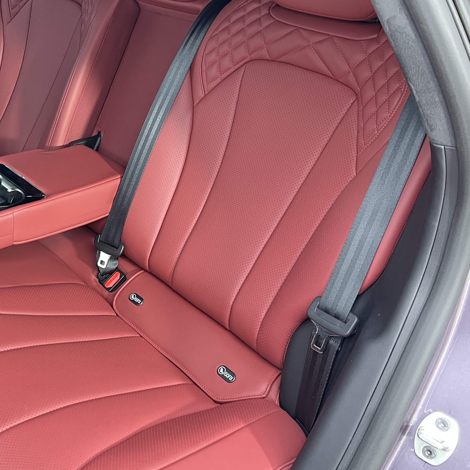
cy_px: 200
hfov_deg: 38.2
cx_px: 78
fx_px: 645
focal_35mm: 42
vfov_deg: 39.9
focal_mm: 5.7
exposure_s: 1/45
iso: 500
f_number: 1.5
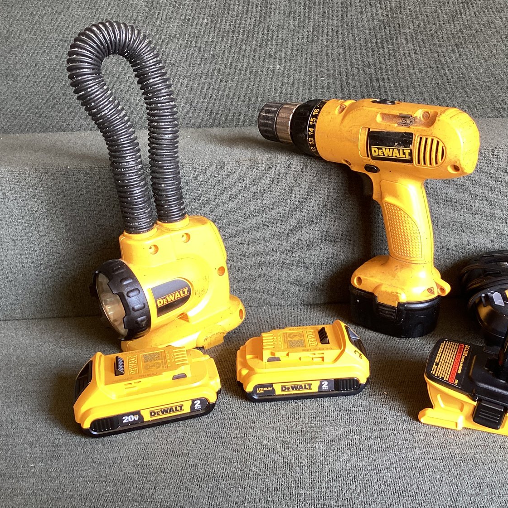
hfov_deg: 44.6
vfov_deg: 44.9
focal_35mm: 37
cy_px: 253
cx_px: 310
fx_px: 614
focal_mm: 3.3
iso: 64
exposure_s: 1/60
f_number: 2.4
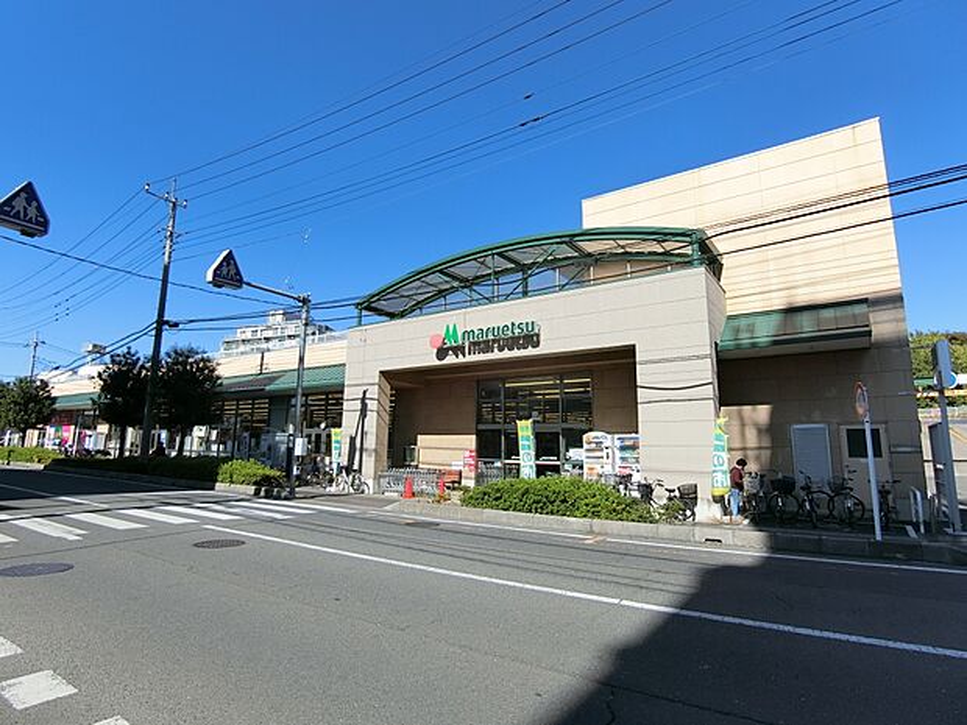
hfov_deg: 84.7
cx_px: 484
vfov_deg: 68.7
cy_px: 362
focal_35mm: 19
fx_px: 531
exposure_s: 1/1600
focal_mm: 4.06
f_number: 2.7
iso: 80
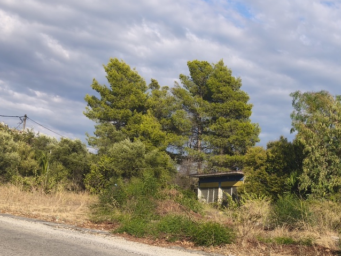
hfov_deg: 35.3
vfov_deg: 27.3
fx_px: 522
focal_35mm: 53
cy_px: 174
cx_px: 260
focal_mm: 5.35
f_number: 1.7
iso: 80
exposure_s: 1/1679
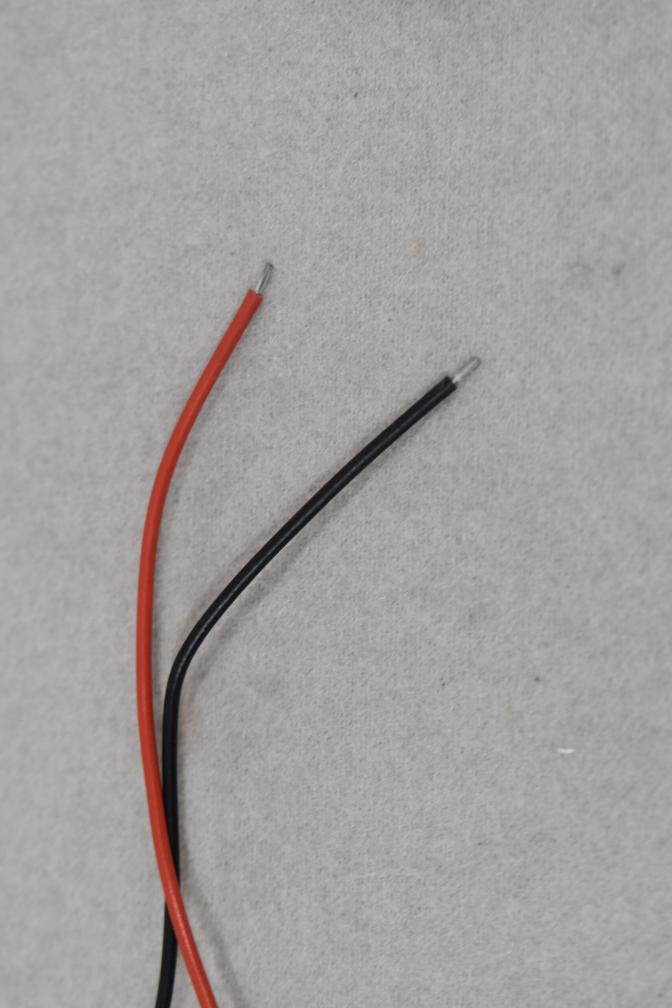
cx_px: 336
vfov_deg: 24.6
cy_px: 504
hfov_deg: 16.6
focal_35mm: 82
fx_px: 2310
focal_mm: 55
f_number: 7.1
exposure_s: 1/60
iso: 400
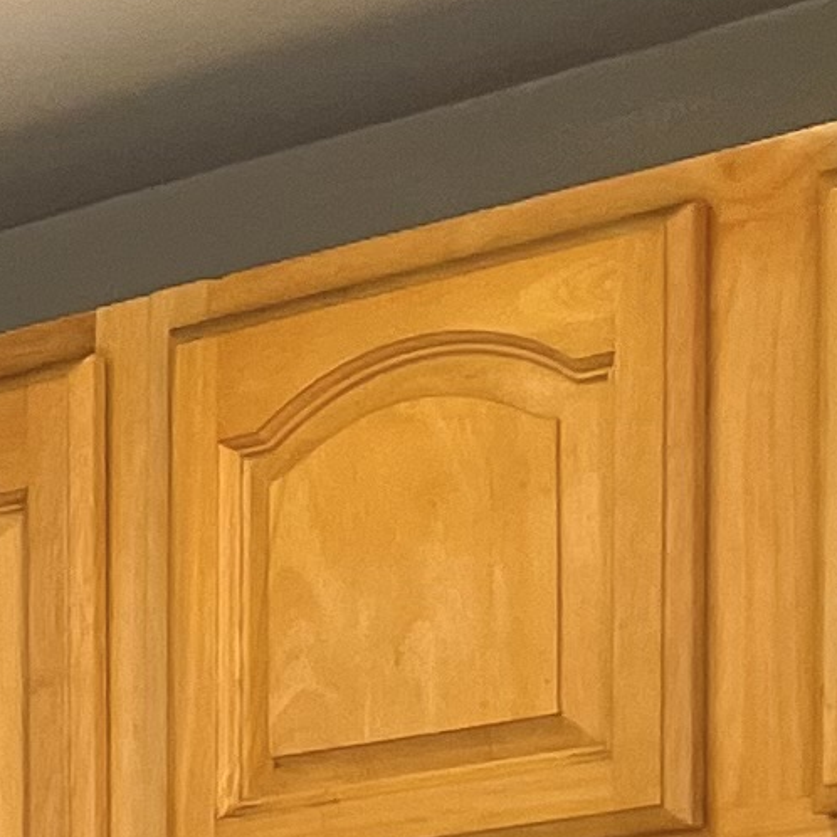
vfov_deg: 8.9
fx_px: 5088
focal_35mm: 186
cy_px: 1588
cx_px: -1867
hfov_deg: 7.8
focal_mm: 4.2
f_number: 1.6
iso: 80
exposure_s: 1/60
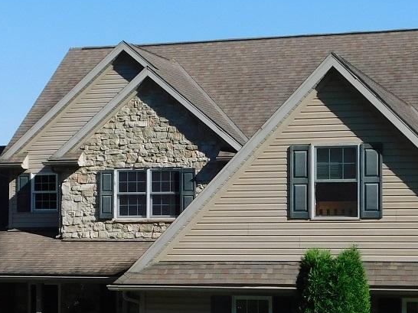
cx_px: 216
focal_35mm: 95
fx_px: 1147
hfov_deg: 20.7
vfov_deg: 15.5
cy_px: 220
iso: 125
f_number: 3.5
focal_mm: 6.3
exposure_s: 1/1250
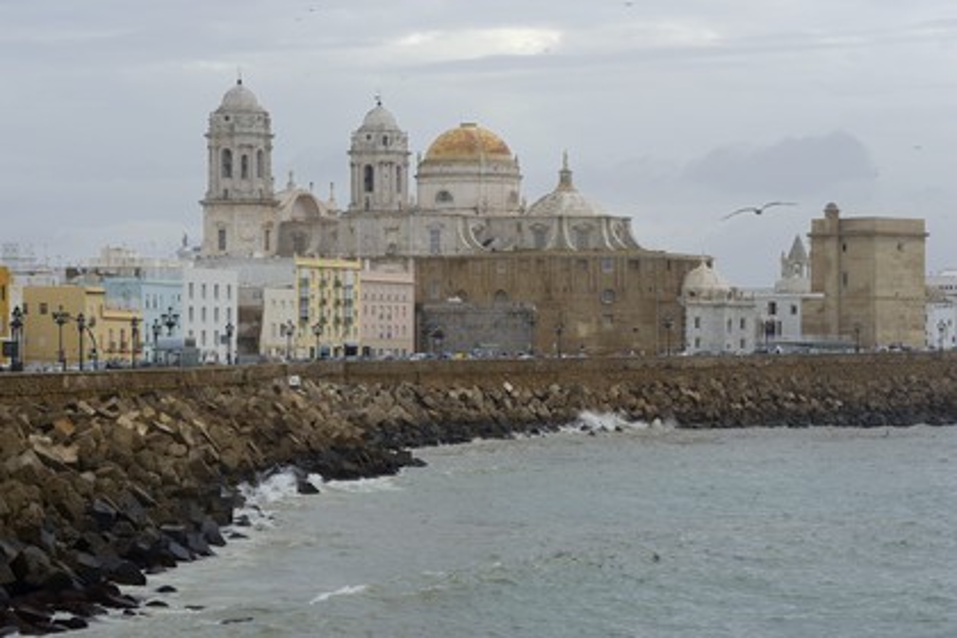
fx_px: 2791
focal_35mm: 105
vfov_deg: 13.0
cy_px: 319
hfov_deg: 19.5
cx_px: 478
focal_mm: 105
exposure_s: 1/200
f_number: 13
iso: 400
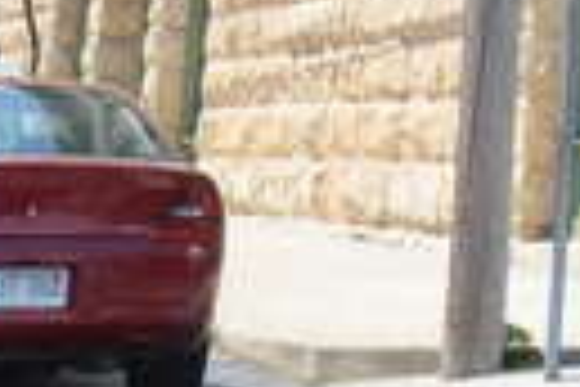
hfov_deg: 7.2
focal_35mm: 260
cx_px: 1659
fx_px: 4189
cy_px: -788
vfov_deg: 5.0
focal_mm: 28
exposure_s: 1/640
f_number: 5.6
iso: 200
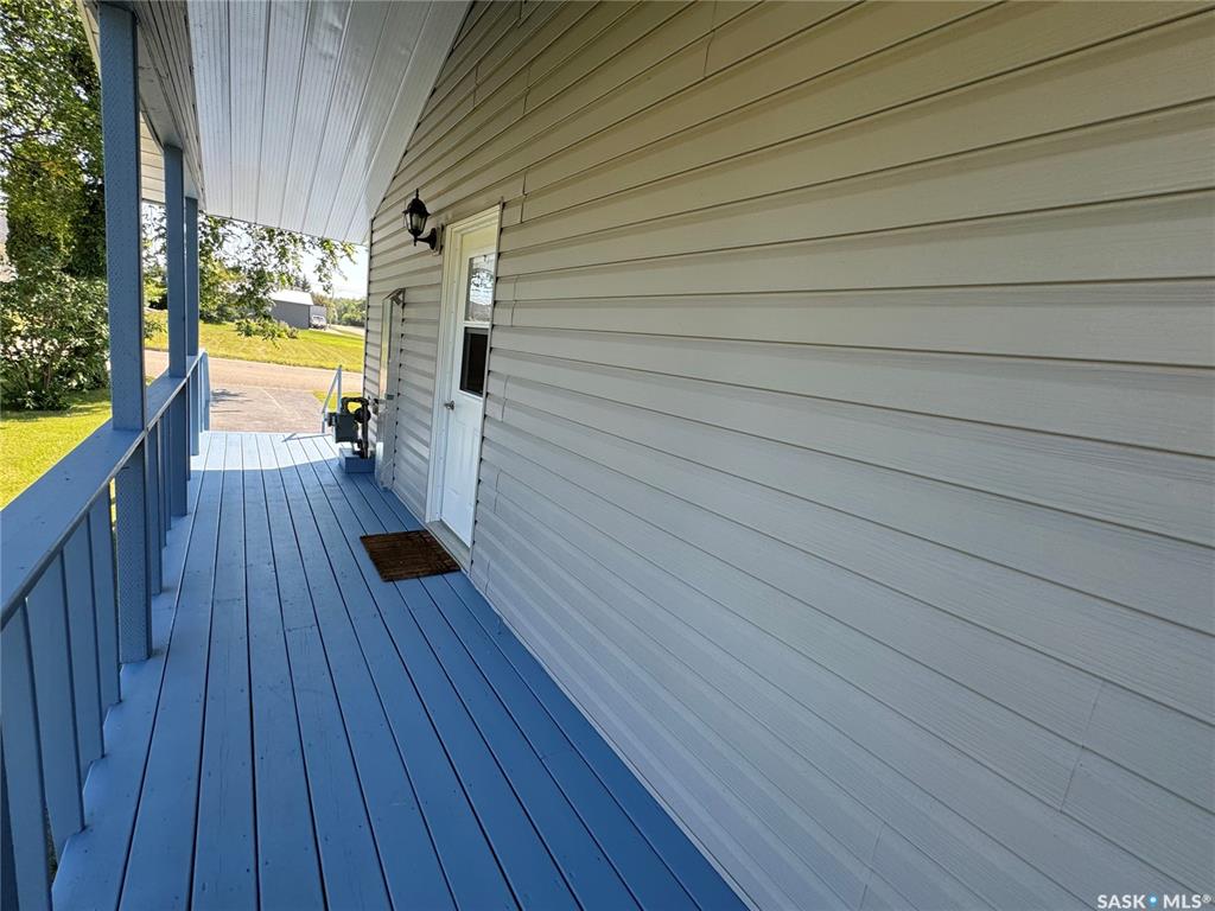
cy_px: 456
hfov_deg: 102.1
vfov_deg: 85.7
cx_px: 608
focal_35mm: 14
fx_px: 491
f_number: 2.2
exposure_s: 1/253
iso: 40
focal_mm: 2.22
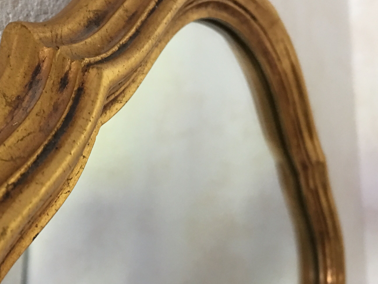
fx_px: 491
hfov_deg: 41.7
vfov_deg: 32.2
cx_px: 140
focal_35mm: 45
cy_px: 153
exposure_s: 1/8
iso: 125
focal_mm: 4.15
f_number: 2.2
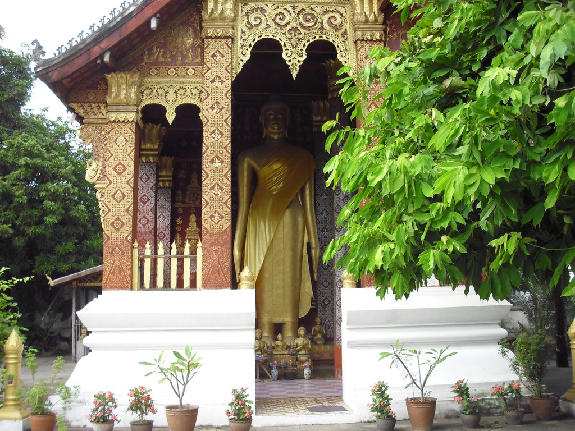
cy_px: 216
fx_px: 631
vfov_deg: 37.7
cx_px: 288
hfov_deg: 49.0
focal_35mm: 38
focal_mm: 6.2
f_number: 2.8
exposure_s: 1/320
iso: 100
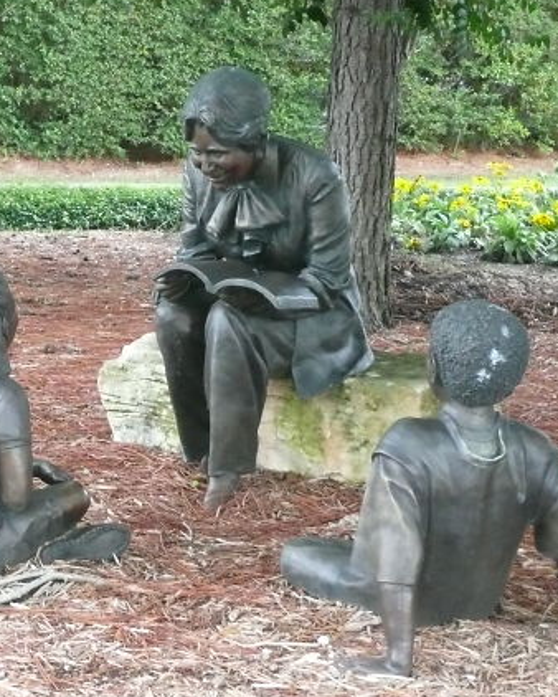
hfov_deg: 17.2
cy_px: 318
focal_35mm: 89
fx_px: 1836
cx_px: 144
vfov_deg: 21.5
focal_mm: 9.1
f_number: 4.3
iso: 400
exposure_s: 1/30
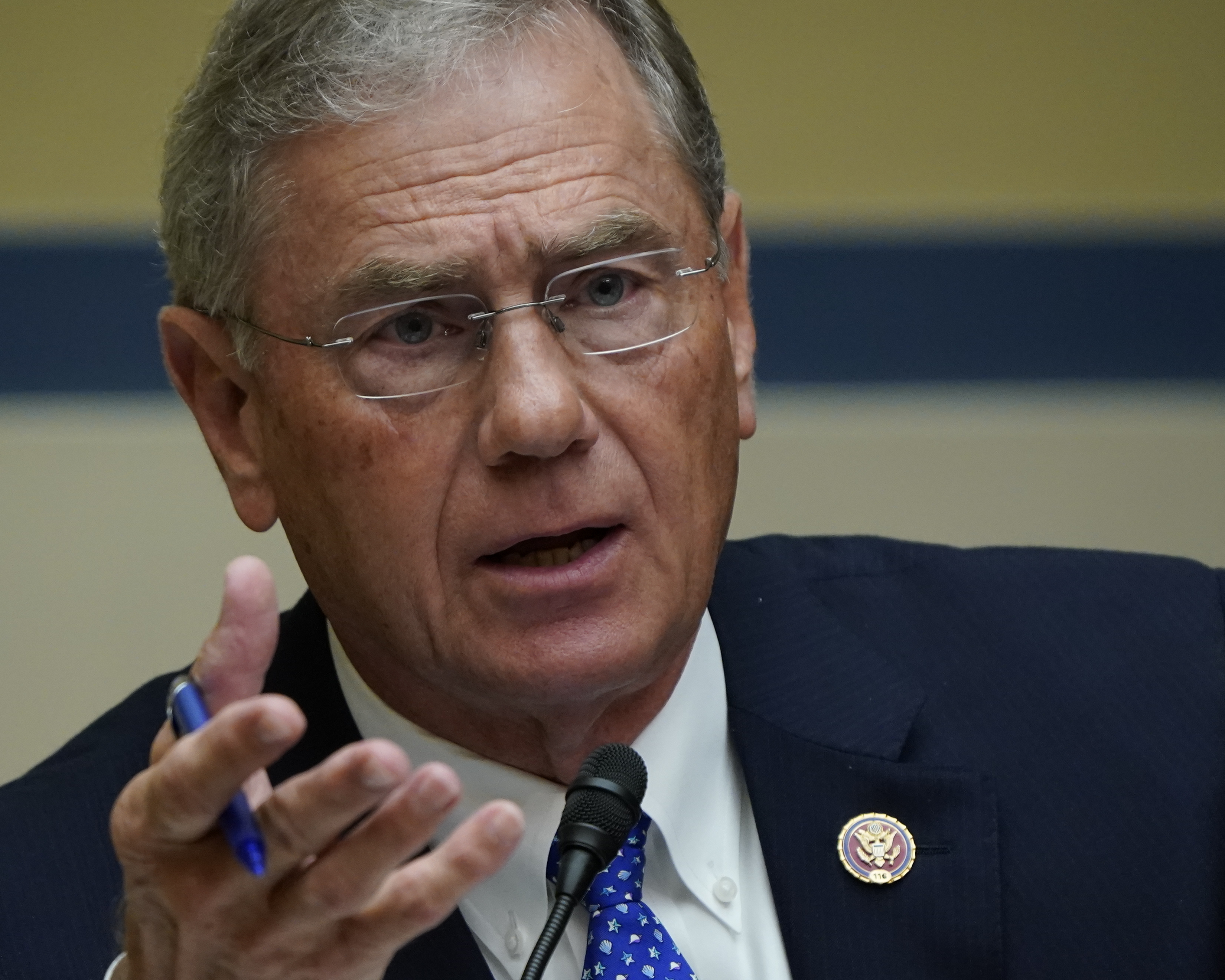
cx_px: 506
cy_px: 587
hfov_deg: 2.0
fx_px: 34592
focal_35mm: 954
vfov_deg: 1.6
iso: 4000
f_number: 6.3
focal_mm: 559
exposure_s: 1/320
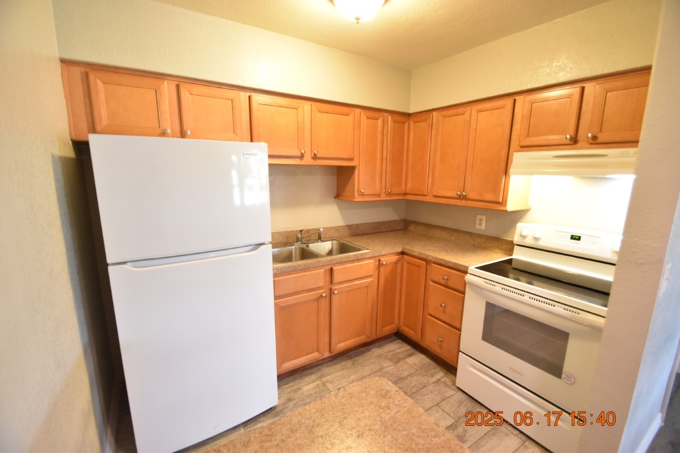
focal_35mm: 15
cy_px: 226
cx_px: 340
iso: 800
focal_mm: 10
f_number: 3.5
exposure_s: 1/20
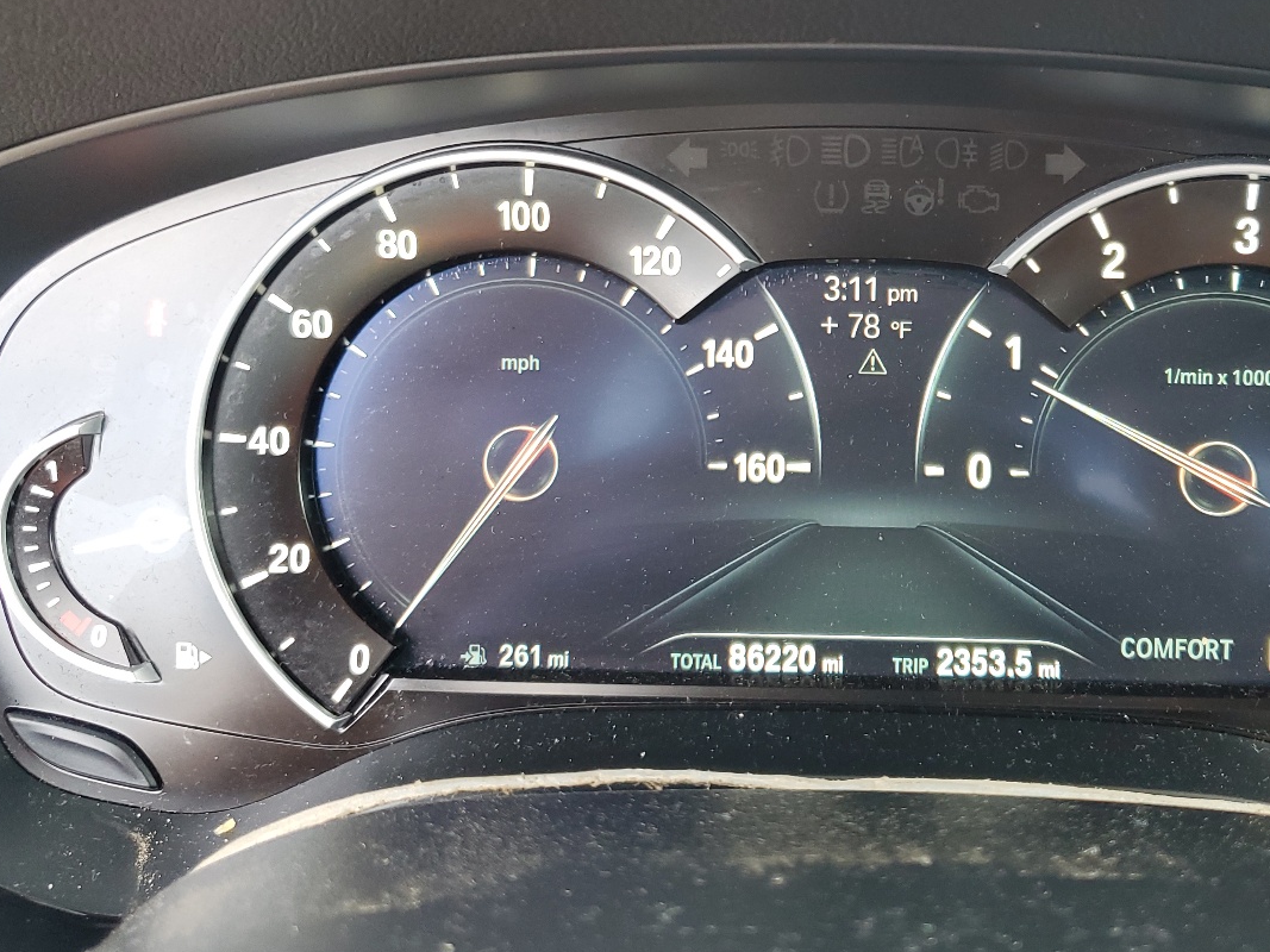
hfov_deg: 47.1
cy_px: 289
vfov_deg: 36.3
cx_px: 849
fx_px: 1431
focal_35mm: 39
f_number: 1.5
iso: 74
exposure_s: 1/50
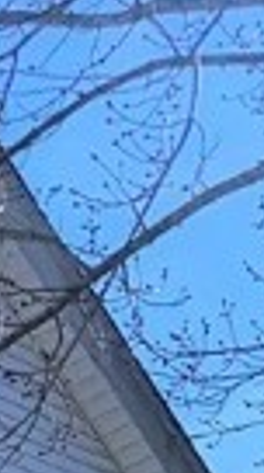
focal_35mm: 148
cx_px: -417
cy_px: 1137
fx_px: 1851
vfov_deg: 11.8
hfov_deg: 7.5
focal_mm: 6.86
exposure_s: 1/4545
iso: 50
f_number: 1.78
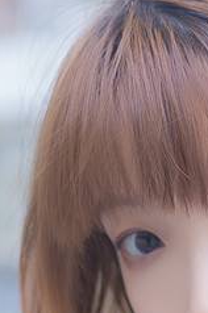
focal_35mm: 265
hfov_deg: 5.2
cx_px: 174
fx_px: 2303
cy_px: 863
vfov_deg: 7.1
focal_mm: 35
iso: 100
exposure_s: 1/250
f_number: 2
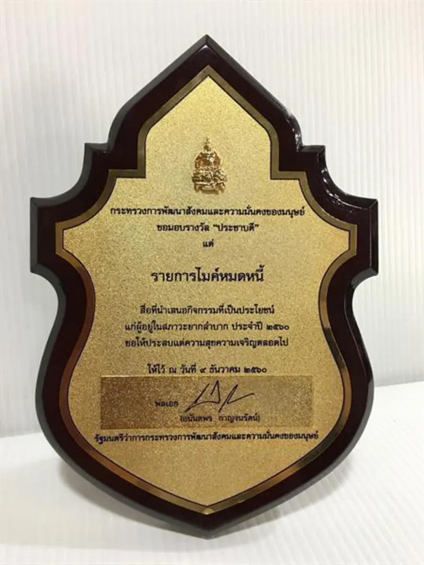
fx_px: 474
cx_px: 212
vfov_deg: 61.7
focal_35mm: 29
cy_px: 282
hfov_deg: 48.2
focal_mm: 4.15
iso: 64
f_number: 2.2
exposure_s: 1/17
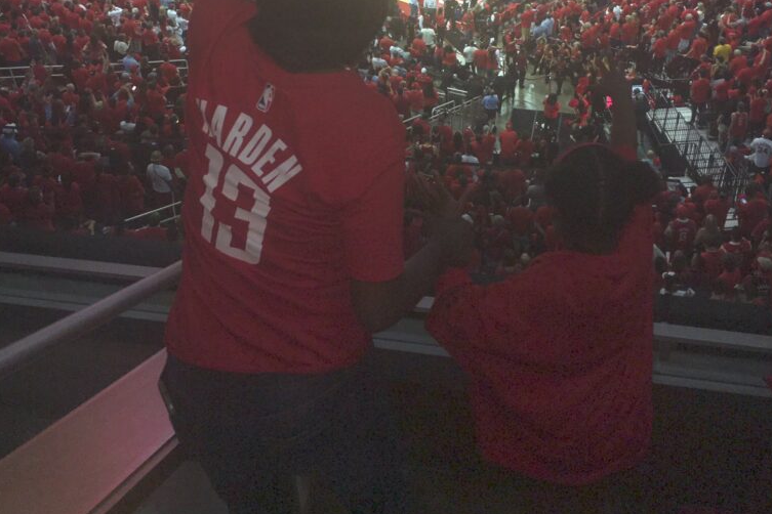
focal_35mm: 41
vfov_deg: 31.3
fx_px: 879
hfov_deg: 47.4
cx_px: 390
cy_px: 60
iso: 25
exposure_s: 1/120
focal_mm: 4.15
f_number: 2.2
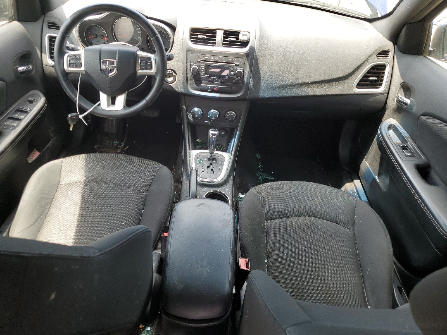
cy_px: 168
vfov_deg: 53.1
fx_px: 336
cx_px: 224
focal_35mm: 26
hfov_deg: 67.3
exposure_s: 1/222
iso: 50
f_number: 1.5
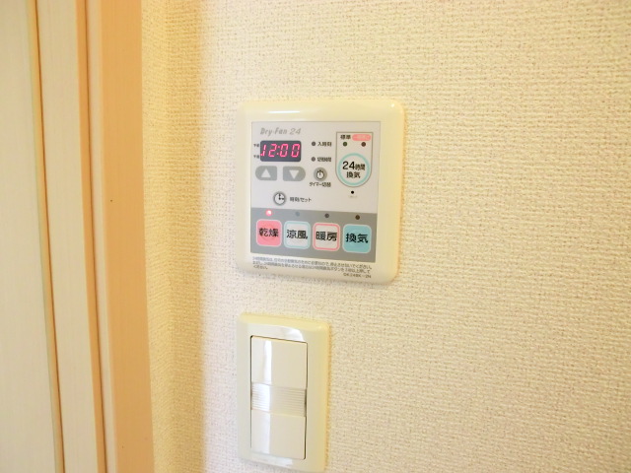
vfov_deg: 56.8
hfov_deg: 71.6
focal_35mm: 24
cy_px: 236
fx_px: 437
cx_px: 316
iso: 320
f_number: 3
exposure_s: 1/60
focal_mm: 4.24
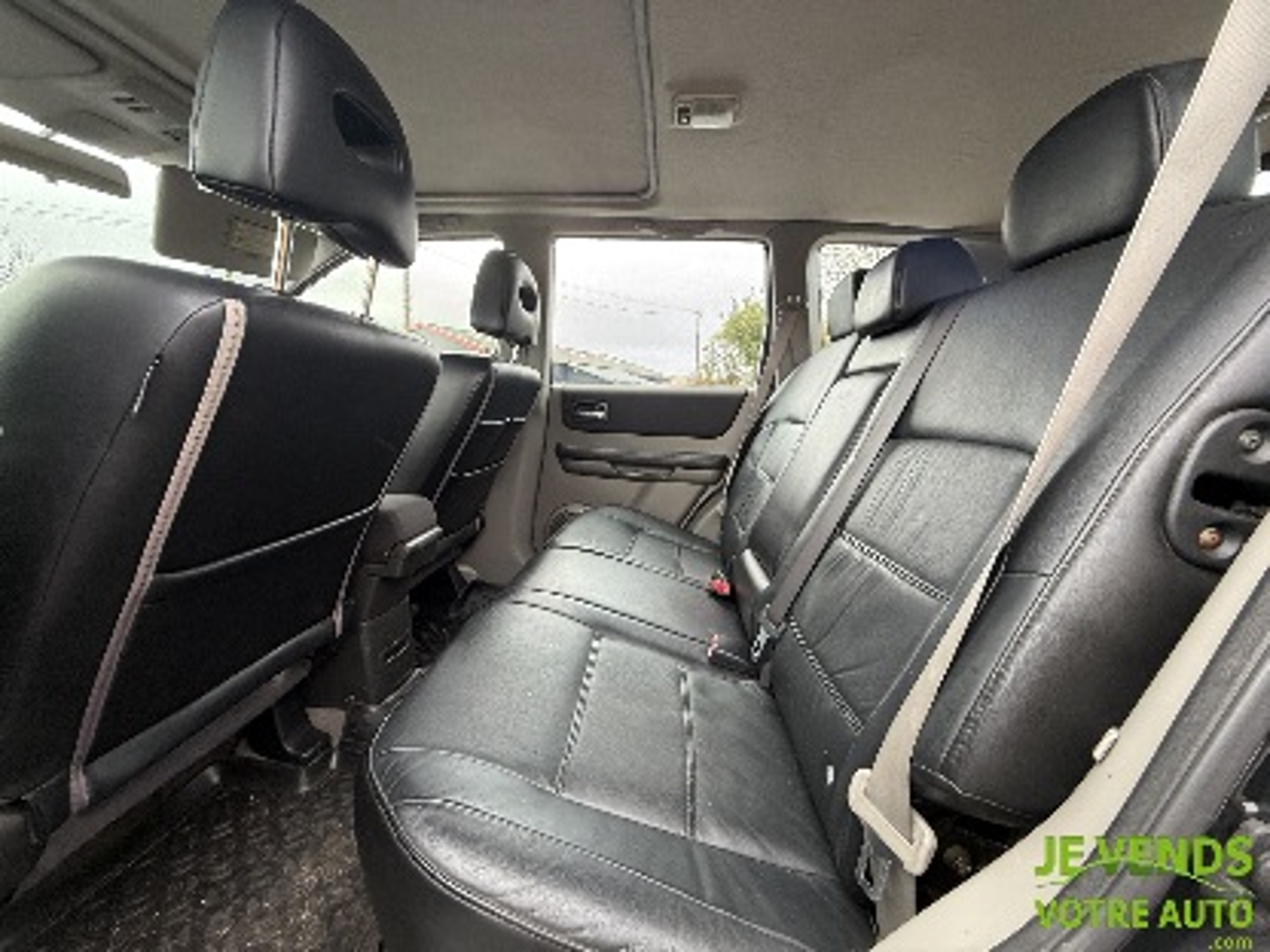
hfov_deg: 102.1
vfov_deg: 85.7
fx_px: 514
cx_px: 635
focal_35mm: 14
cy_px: 476
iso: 125
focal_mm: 2.22
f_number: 2.2
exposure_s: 1/99
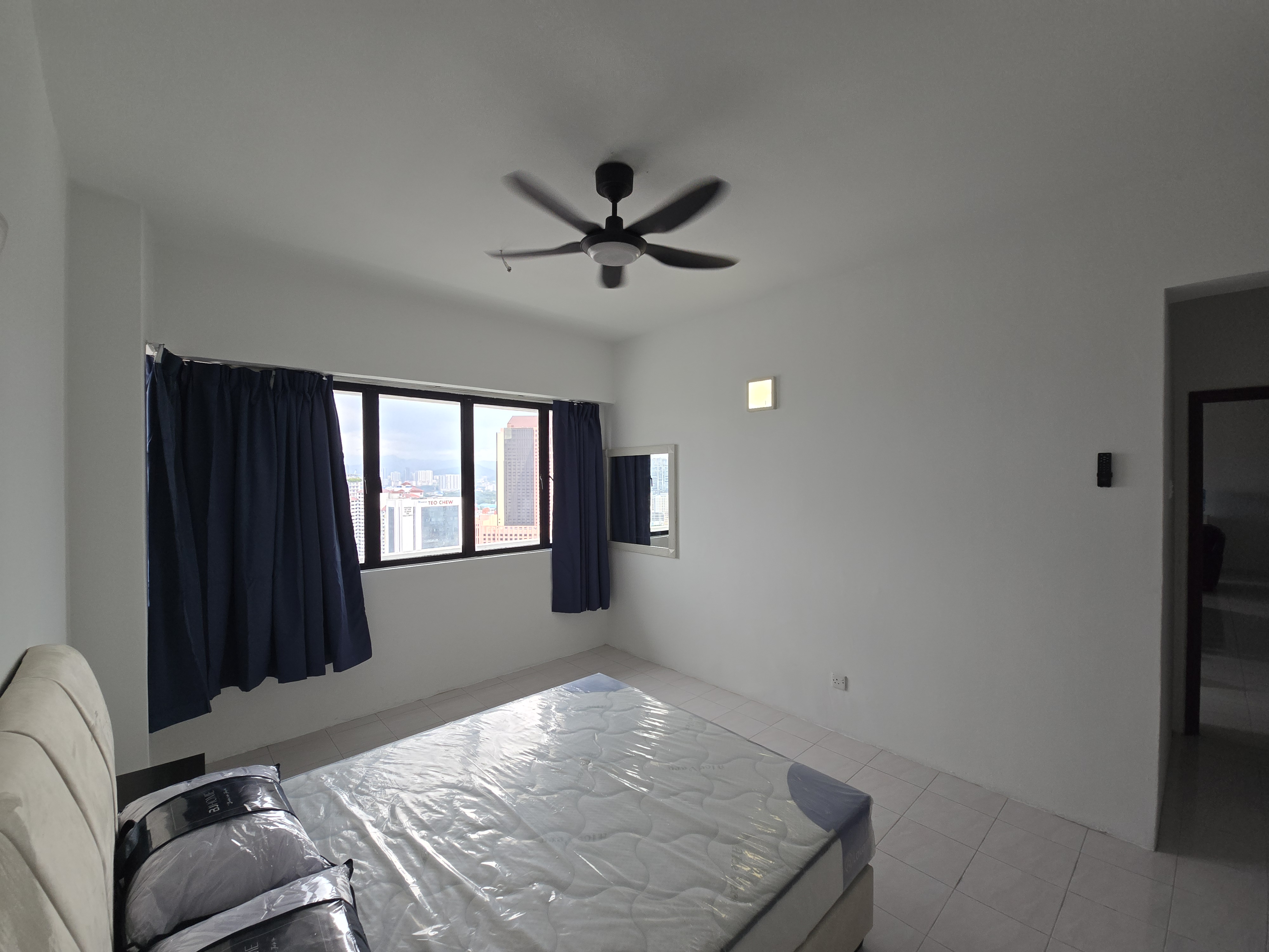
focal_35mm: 13
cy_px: 476
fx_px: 477
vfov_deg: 89.9
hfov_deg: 106.2
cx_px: 634
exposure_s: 1/192
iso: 50
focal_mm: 2.2
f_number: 2.2
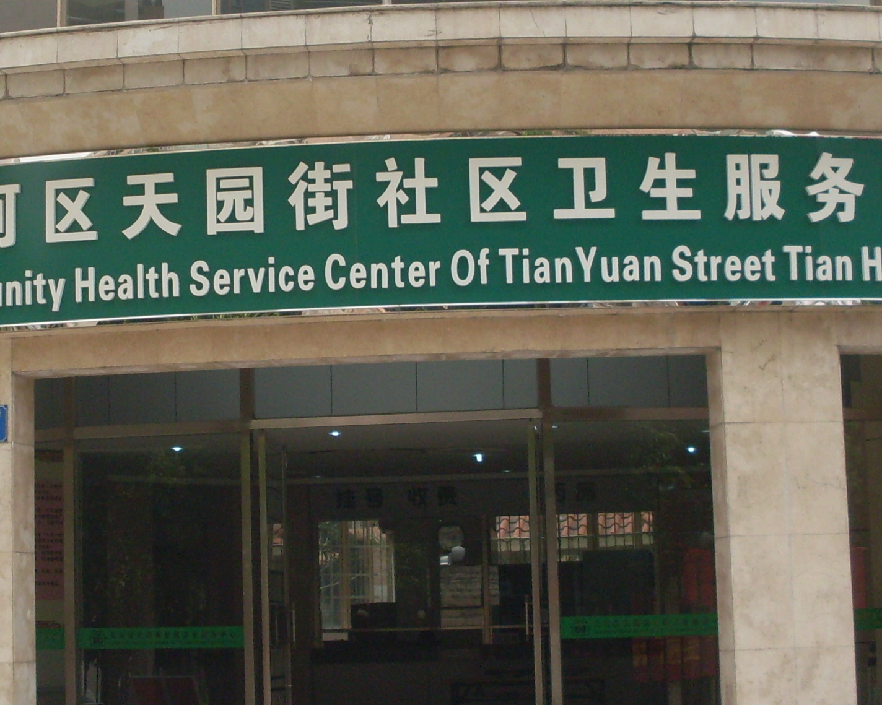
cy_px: 236
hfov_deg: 22.4
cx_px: 337
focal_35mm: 85
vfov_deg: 18.0
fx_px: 2219
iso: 80
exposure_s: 1/350
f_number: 2.8
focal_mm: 6.3
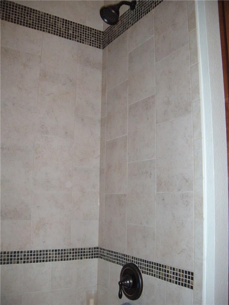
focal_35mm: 35
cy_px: 152
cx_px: 114
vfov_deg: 52.6
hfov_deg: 40.7
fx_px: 309
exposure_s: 1/60
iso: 400
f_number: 3.8
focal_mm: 5.9
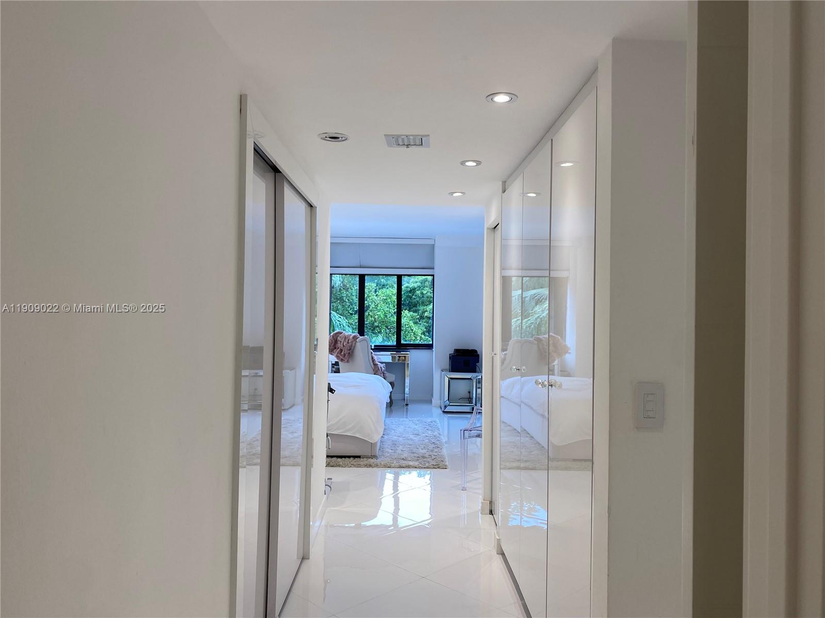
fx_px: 620
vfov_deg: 53.1
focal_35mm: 26
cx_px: 412
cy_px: 309
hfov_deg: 67.3
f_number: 1.8
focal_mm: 4.25
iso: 64
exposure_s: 1/120
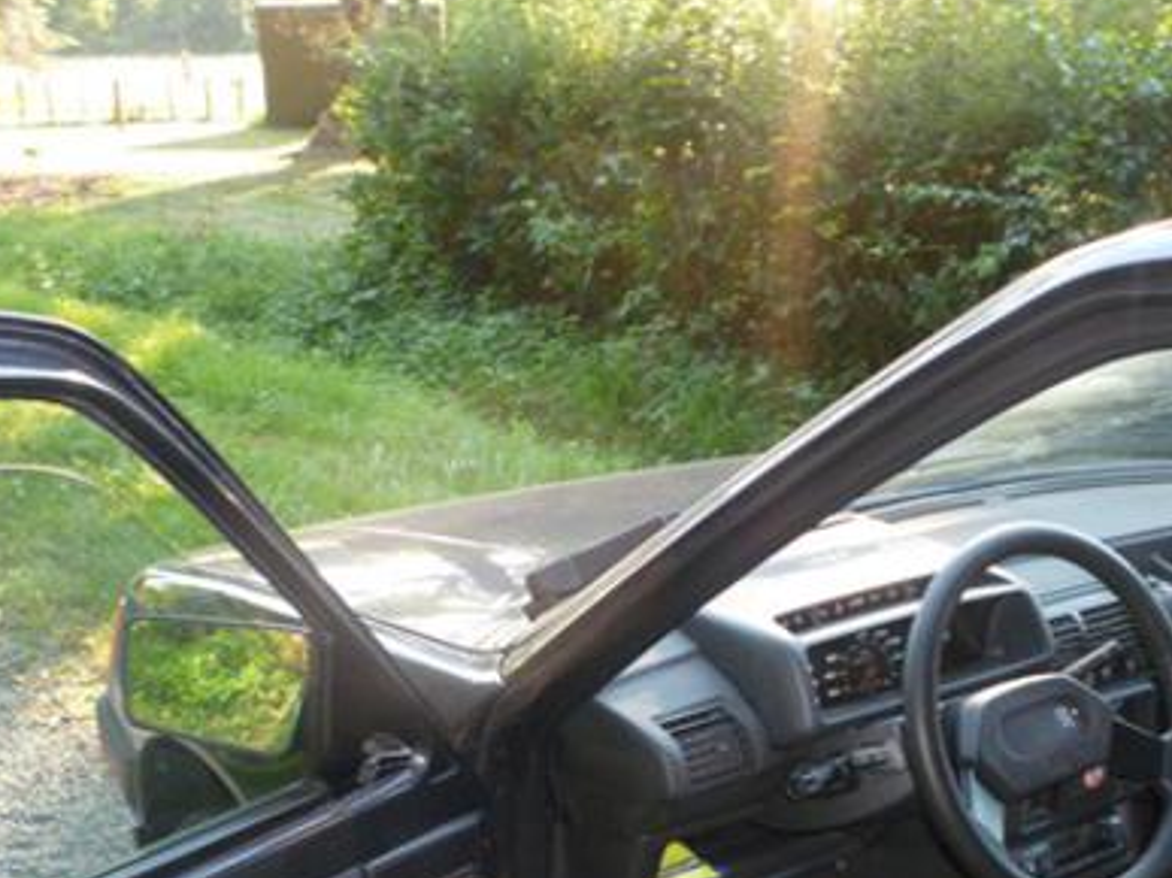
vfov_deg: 29.9
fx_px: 1625
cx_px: 690
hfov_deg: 39.5
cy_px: 630
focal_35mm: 48
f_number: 3.3
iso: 100
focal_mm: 5.2
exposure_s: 1/30
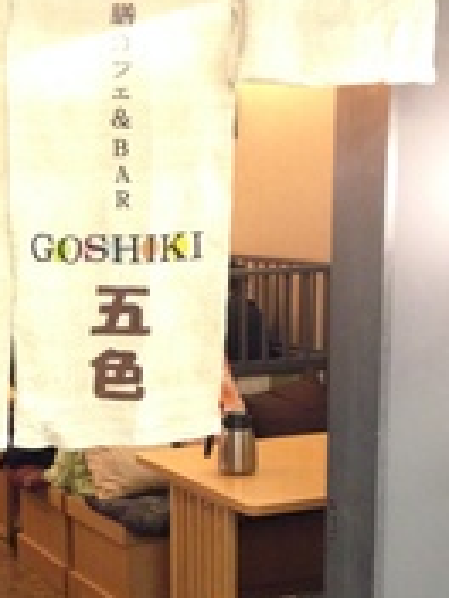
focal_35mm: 75
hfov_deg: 19.5
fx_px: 1297
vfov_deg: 25.7
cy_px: 445
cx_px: 116
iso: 400
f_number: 2.4
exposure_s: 1/15
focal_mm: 4.12
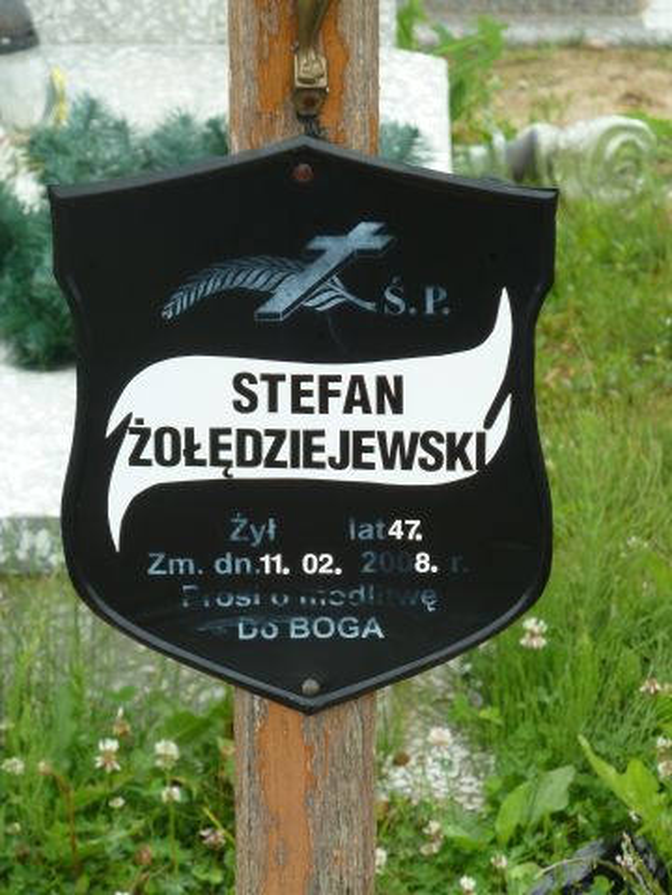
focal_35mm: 169
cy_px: 448
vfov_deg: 11.7
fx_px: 4374
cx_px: 336
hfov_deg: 8.8
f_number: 4.5
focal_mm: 27.8
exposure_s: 1/60
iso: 80
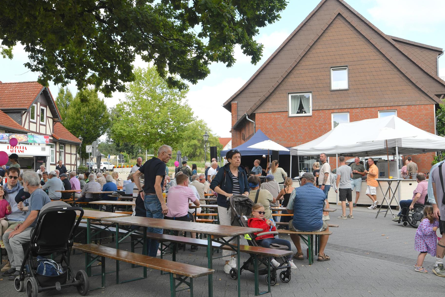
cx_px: 210
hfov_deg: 50.7
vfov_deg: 35.1
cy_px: 154
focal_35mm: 38
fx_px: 470
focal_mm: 24
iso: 320
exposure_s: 1/250
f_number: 8
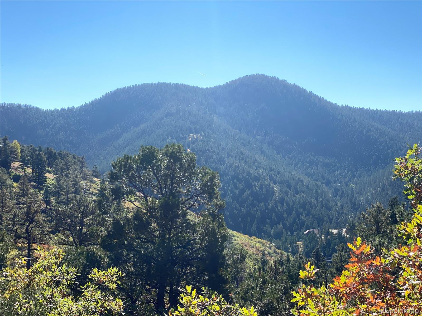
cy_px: 158
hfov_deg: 36.8
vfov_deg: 28.0
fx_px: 634
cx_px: 211
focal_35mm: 52
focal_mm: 6
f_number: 2
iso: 20
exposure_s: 1/1295
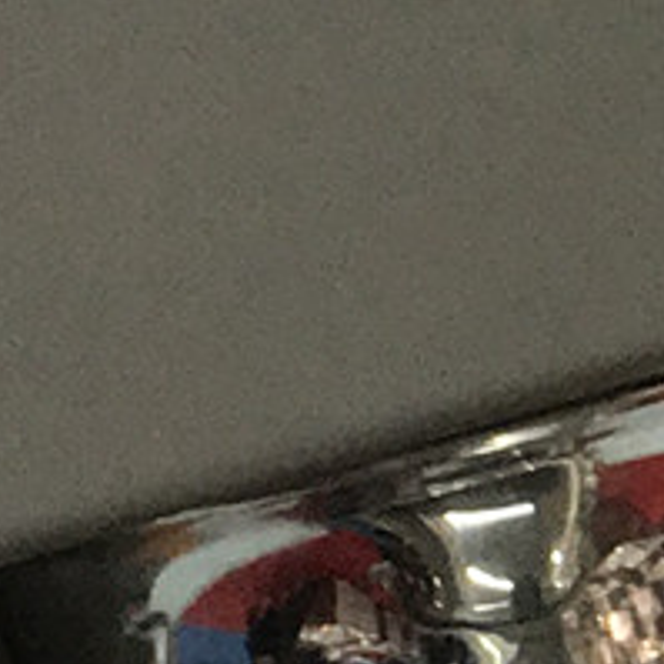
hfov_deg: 3.4
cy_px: 664
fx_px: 10981
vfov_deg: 3.5
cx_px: -514
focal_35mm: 506
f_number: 2.8
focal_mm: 6.6
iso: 80
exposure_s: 1/50
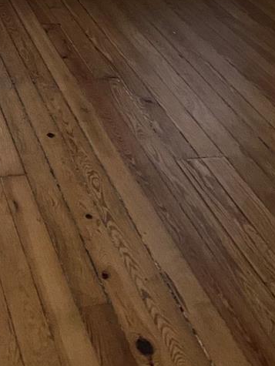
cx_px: 0
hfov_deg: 17.2
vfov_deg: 19.7
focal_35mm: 84
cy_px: -207
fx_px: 889
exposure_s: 1/30
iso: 640
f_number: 1.8
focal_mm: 4.25
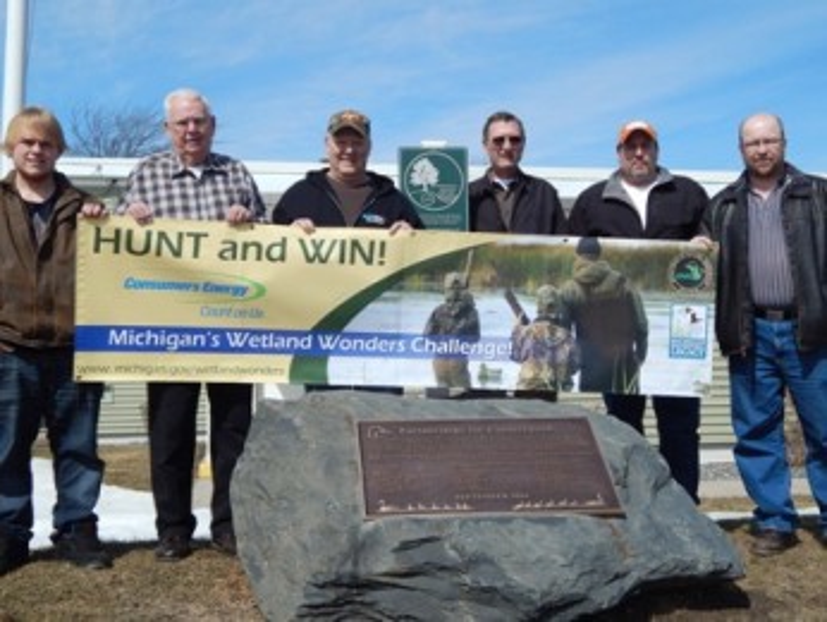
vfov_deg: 33.6
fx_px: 1028
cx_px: 414
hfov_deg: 43.8
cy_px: 311
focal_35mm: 43
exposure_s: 1/400
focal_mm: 7.7
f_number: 7.1
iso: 125
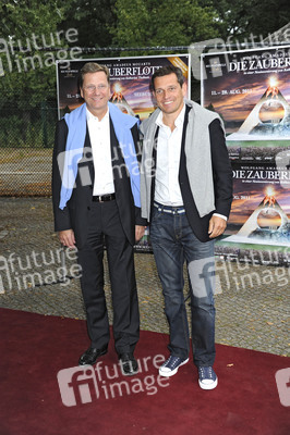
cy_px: 218
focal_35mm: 45
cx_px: 145
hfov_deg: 29.8
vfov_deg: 43.6
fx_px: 545
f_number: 5.6
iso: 400
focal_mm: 45
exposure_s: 1/160
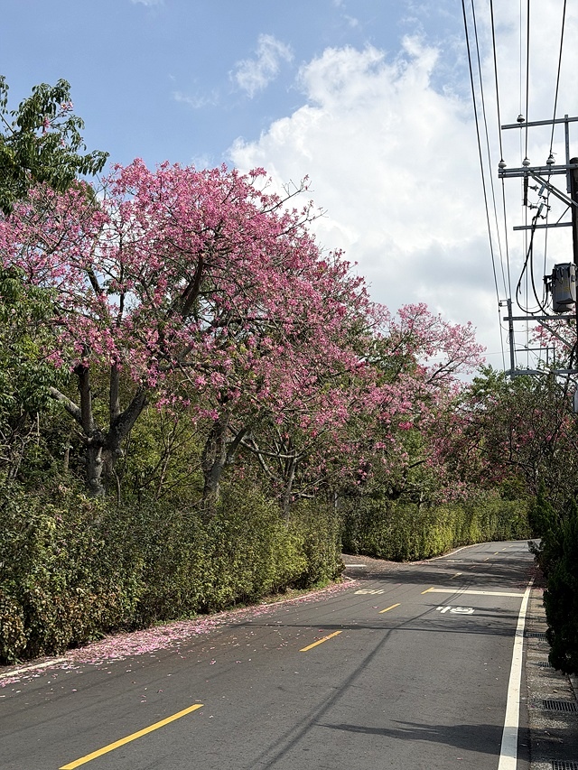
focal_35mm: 48
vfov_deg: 39.7
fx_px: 1068
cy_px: 385
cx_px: 289
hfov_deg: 30.3
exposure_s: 1/7874
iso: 80
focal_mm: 6.76
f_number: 1.78
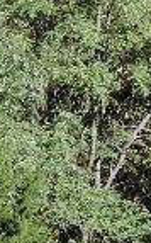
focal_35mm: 797
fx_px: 5264
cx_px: -621
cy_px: 185
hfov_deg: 1.6
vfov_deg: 2.6
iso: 100
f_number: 4.7
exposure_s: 1/320
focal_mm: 18.7
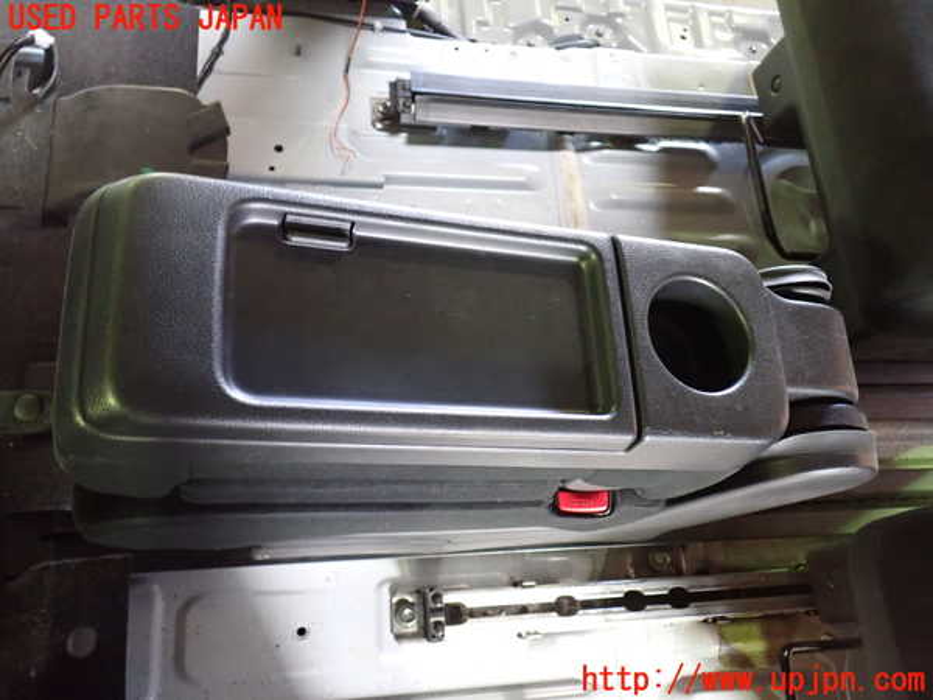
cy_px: 350
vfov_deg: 46.8
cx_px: 466
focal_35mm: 30
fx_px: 809
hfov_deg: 60.0
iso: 800
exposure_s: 1/25
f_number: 2.3
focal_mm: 5.4
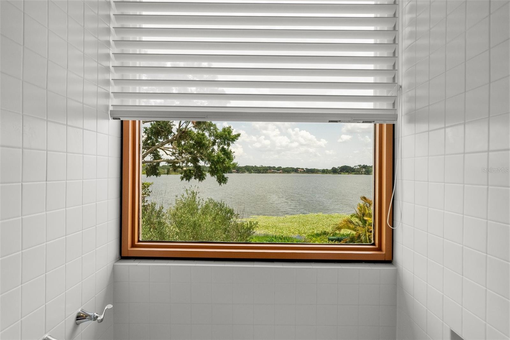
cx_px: 255
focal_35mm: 20
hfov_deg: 84.0
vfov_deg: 61.9
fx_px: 283
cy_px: 170
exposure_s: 1/250
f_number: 7.1
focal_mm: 20
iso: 1000
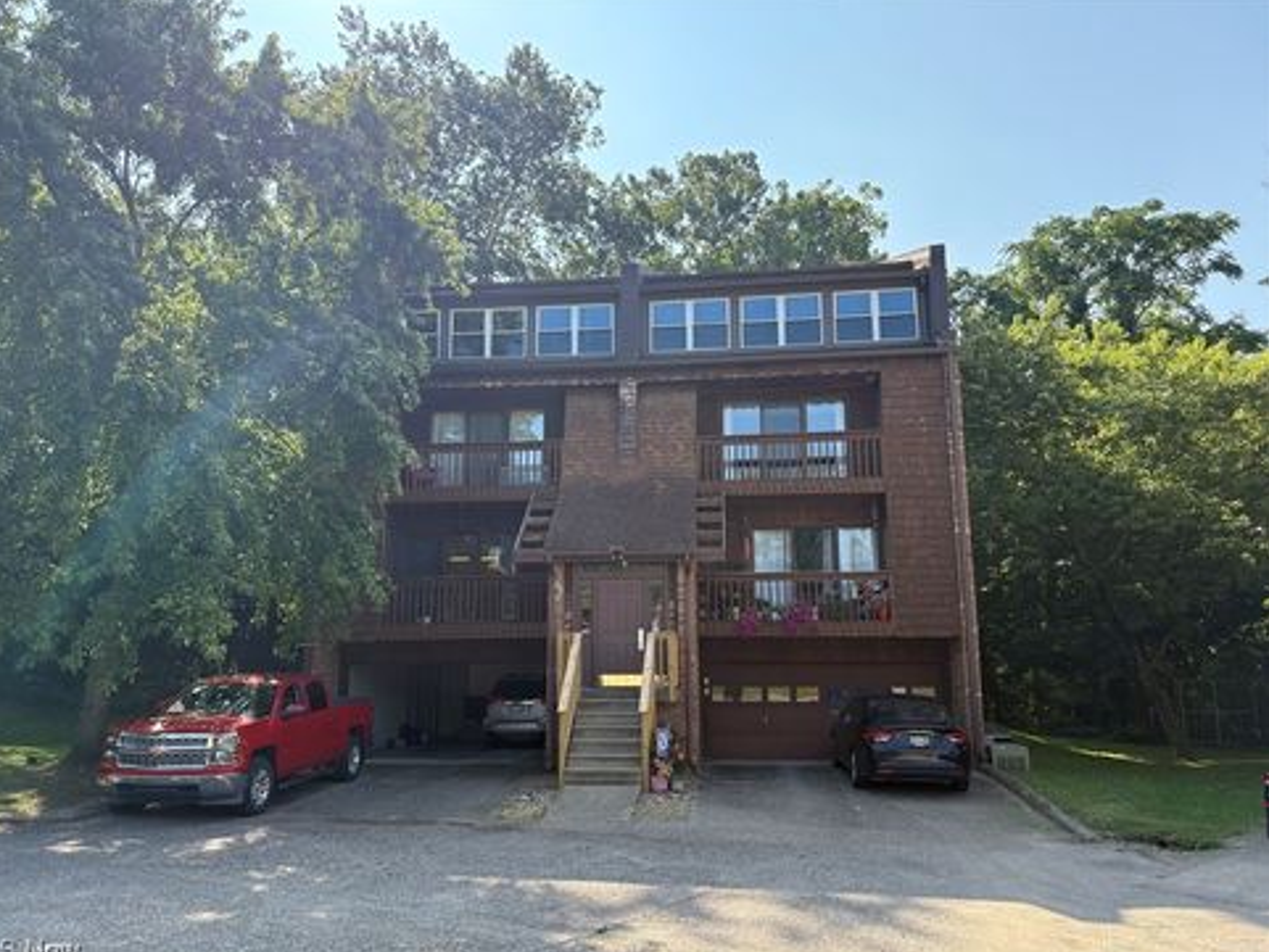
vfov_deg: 51.4
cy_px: 484
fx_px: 990
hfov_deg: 65.3
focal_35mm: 27
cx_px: 612
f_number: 1.6
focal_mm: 5.96
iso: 64
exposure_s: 1/1048
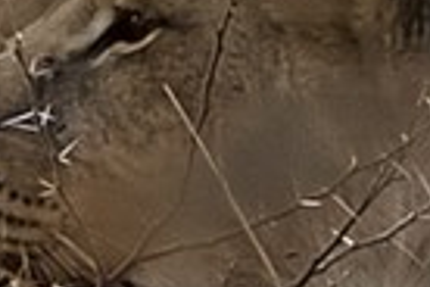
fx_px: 27745
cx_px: 1371
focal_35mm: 2323
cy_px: -147
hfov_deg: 0.9
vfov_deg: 0.6
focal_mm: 200
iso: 400
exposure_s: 1/400
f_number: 7.1
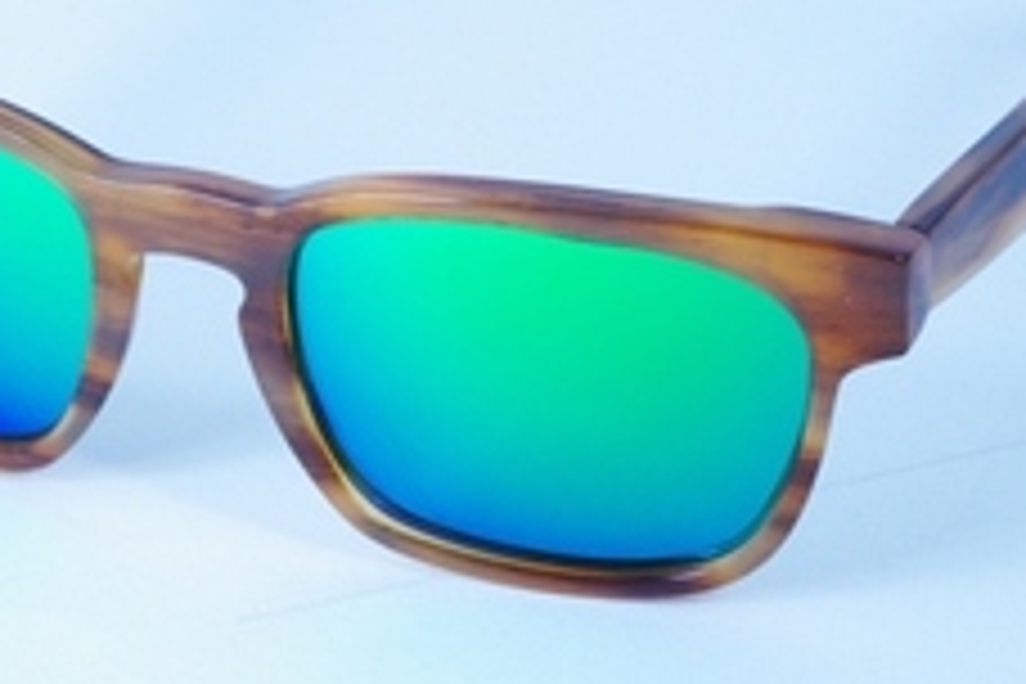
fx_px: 5130
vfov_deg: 7.6
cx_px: 248
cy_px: 212
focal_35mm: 180
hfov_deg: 11.4
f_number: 6.7
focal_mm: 55
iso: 800
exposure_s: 1/180
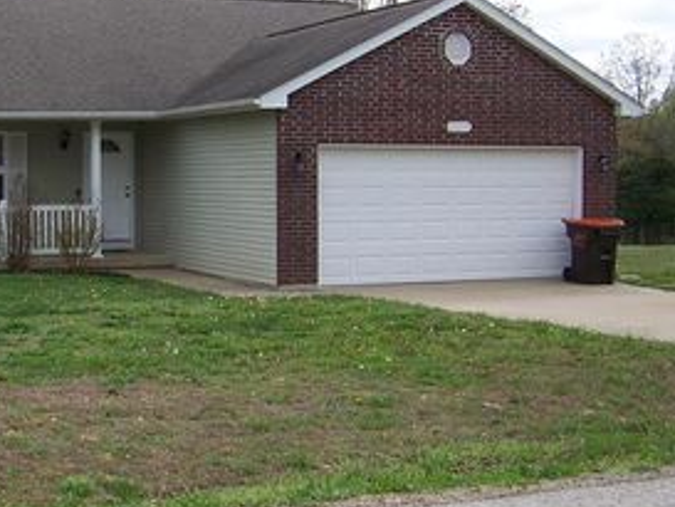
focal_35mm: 66
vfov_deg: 22.3
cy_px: 266
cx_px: 111
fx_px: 1288
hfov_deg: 28.6
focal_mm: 5.85
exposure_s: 1/640
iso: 64
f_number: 2.8
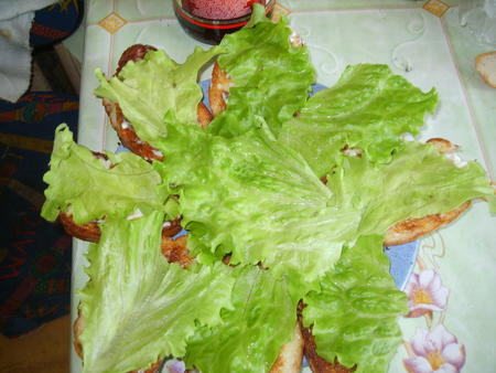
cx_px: 248
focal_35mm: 35
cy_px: 186
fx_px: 502
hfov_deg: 52.6
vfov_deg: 40.7
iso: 100
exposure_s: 1/30
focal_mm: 7.4
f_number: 2.8
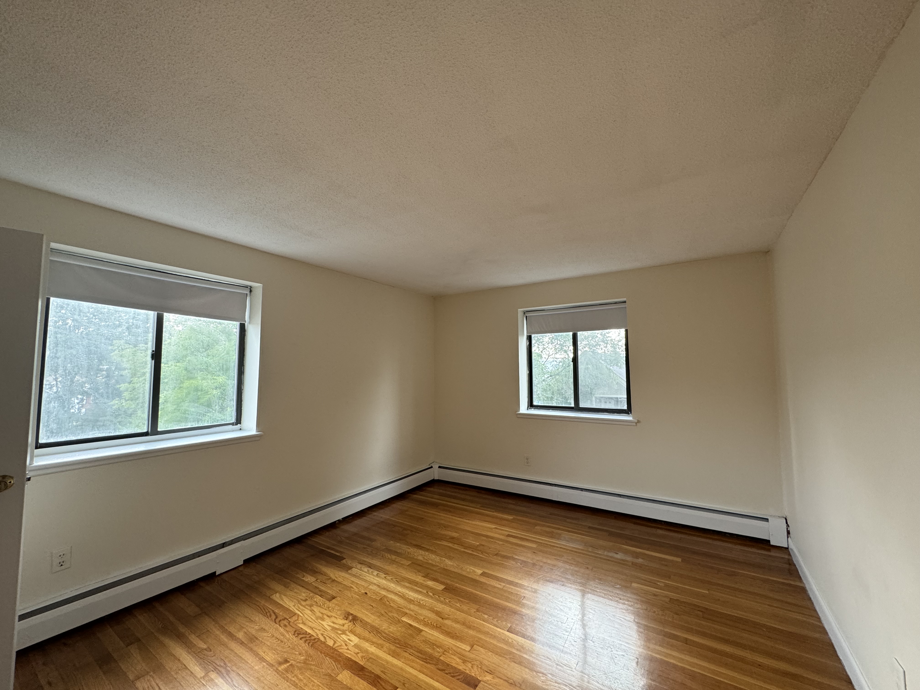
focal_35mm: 14
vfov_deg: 85.7
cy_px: 345
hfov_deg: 102.1
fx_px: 372
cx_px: 460
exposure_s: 1/99
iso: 160
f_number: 2.2
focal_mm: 2.22
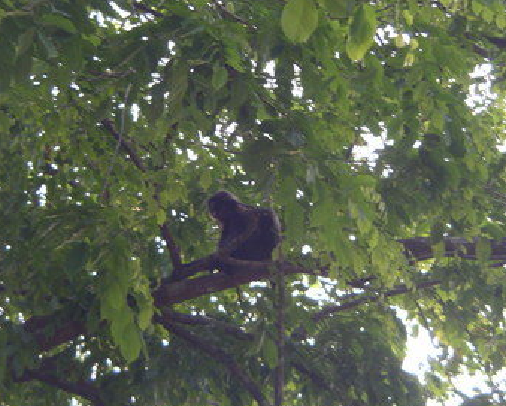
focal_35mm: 134
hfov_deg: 14.4
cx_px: 248
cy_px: 213
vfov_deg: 11.5
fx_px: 2009
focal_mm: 16
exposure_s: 1/125
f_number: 3.9
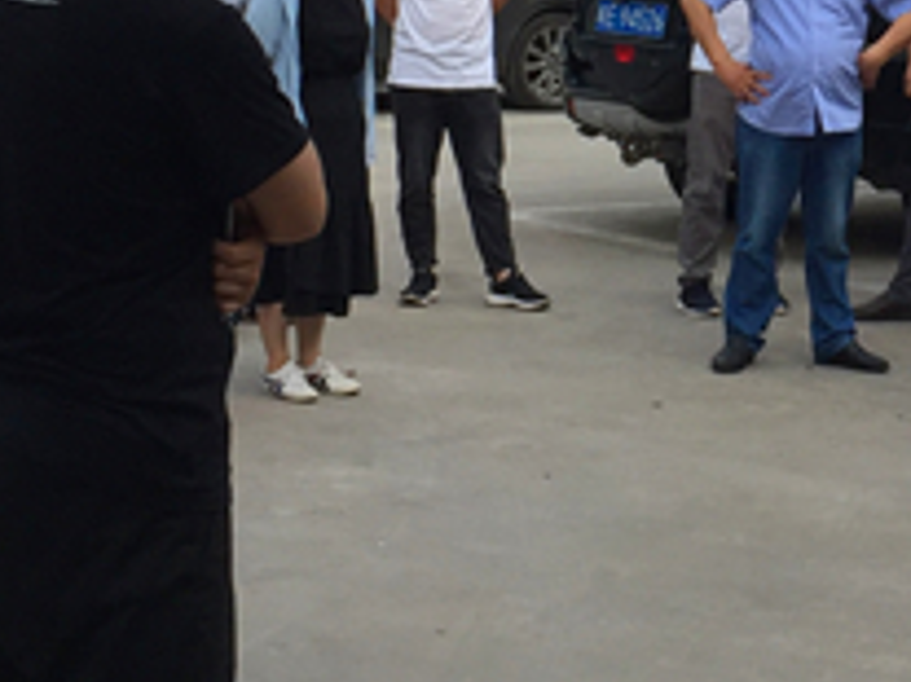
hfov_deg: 17.1
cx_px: 959
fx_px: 2946
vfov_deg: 12.8
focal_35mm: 112
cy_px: -185
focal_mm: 4.15
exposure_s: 1/1582
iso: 32
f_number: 2.2
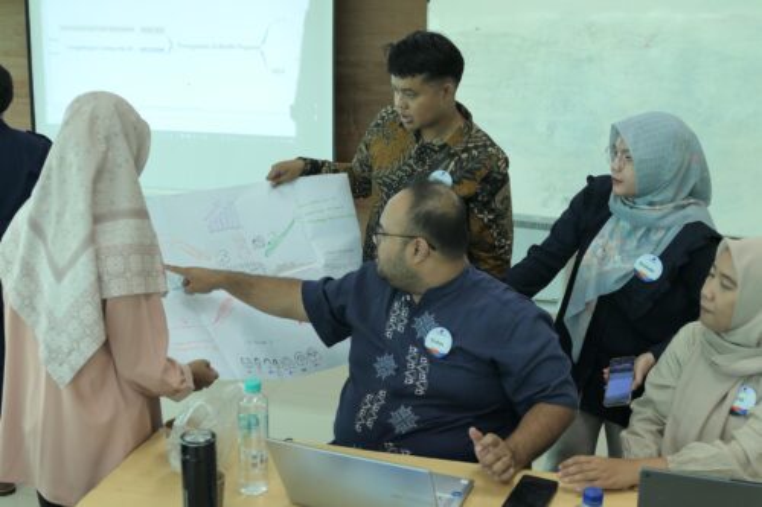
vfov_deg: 32.6
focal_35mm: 41
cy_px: 254
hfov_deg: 47.4
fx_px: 867
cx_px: 381
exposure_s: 1/100
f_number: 2.8
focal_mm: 15.1
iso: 250
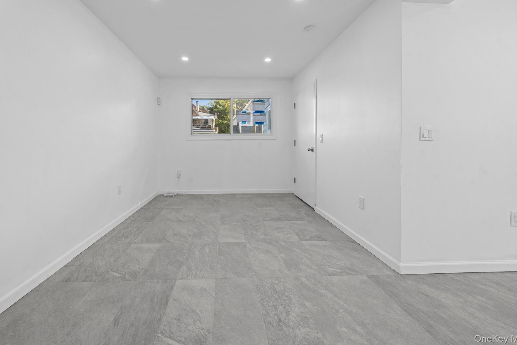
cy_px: 144
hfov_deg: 103.9
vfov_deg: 80.6
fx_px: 201
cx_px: 232
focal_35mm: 14
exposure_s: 1/2
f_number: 9
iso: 100
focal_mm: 12
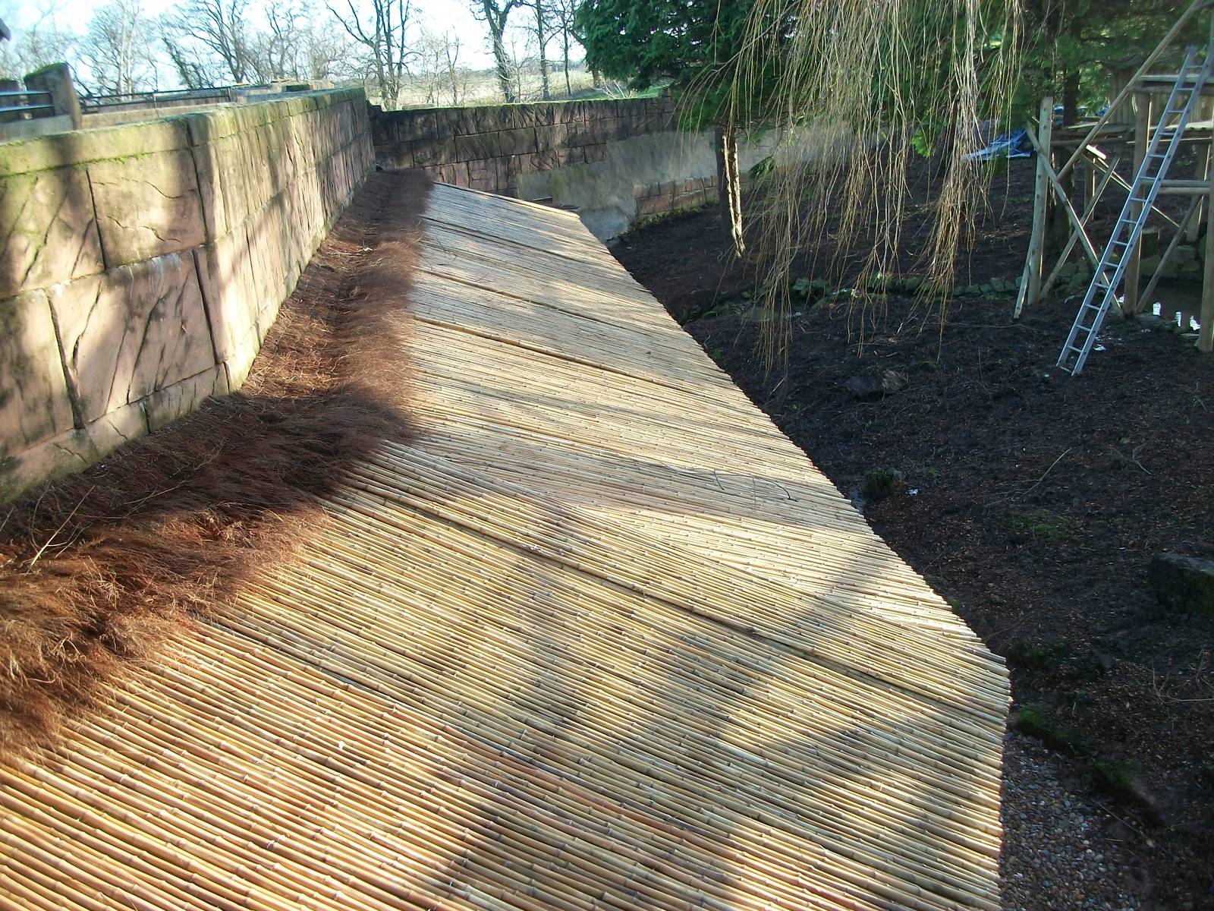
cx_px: 607
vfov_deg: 44.2
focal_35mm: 32
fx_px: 1122
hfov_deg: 56.8
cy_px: 456
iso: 80
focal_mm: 5.7
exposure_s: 1/100
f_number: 2.9
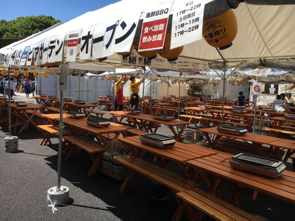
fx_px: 247
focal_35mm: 29
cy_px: 110
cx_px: 148
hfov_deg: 61.7
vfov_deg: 48.2
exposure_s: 1/1374
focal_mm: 4.15
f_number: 2.2
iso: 25
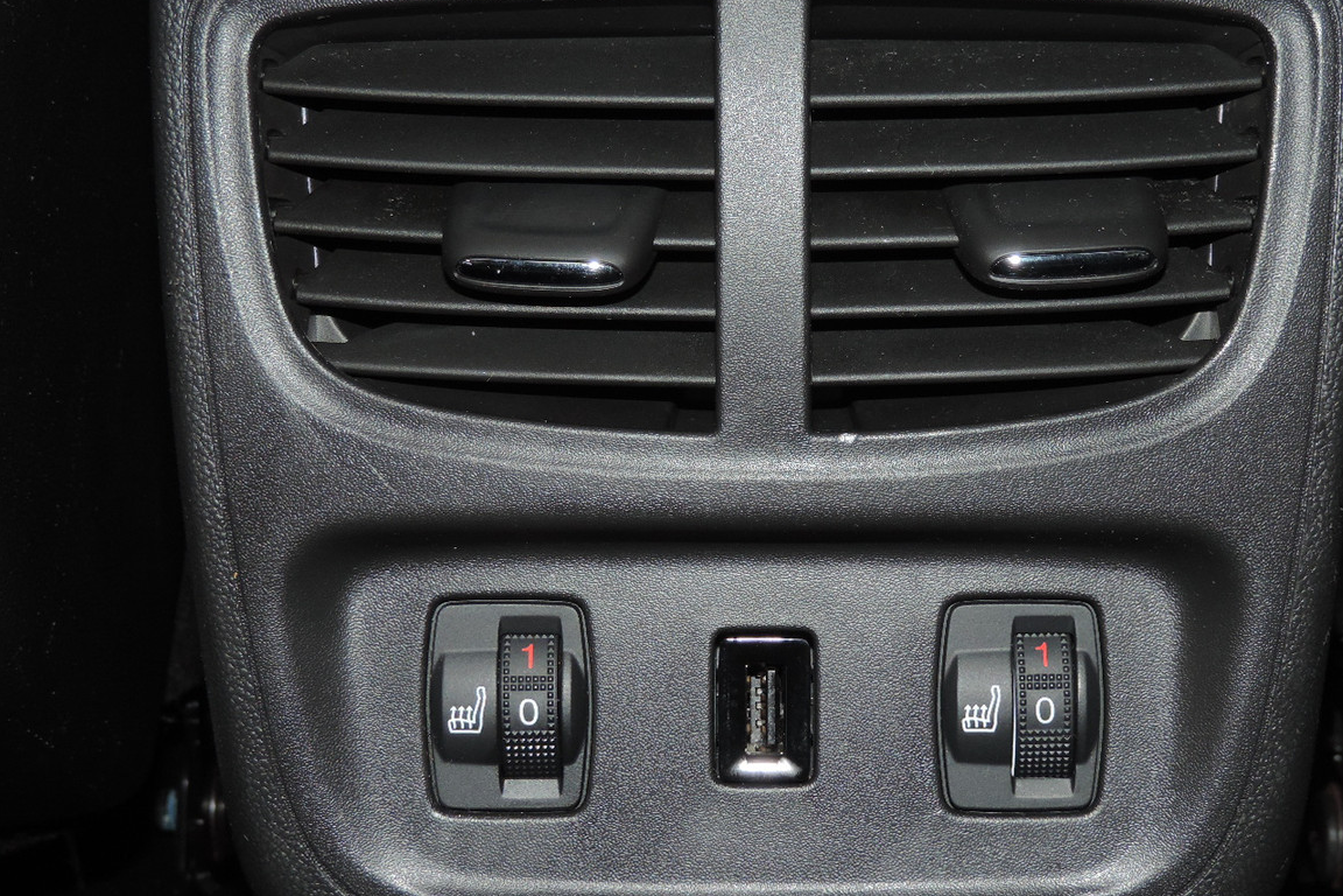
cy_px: 371
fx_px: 2425
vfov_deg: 20.9
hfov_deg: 30.9
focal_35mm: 65
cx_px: 754
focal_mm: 8.9
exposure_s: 1/30
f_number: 3.6
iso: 200
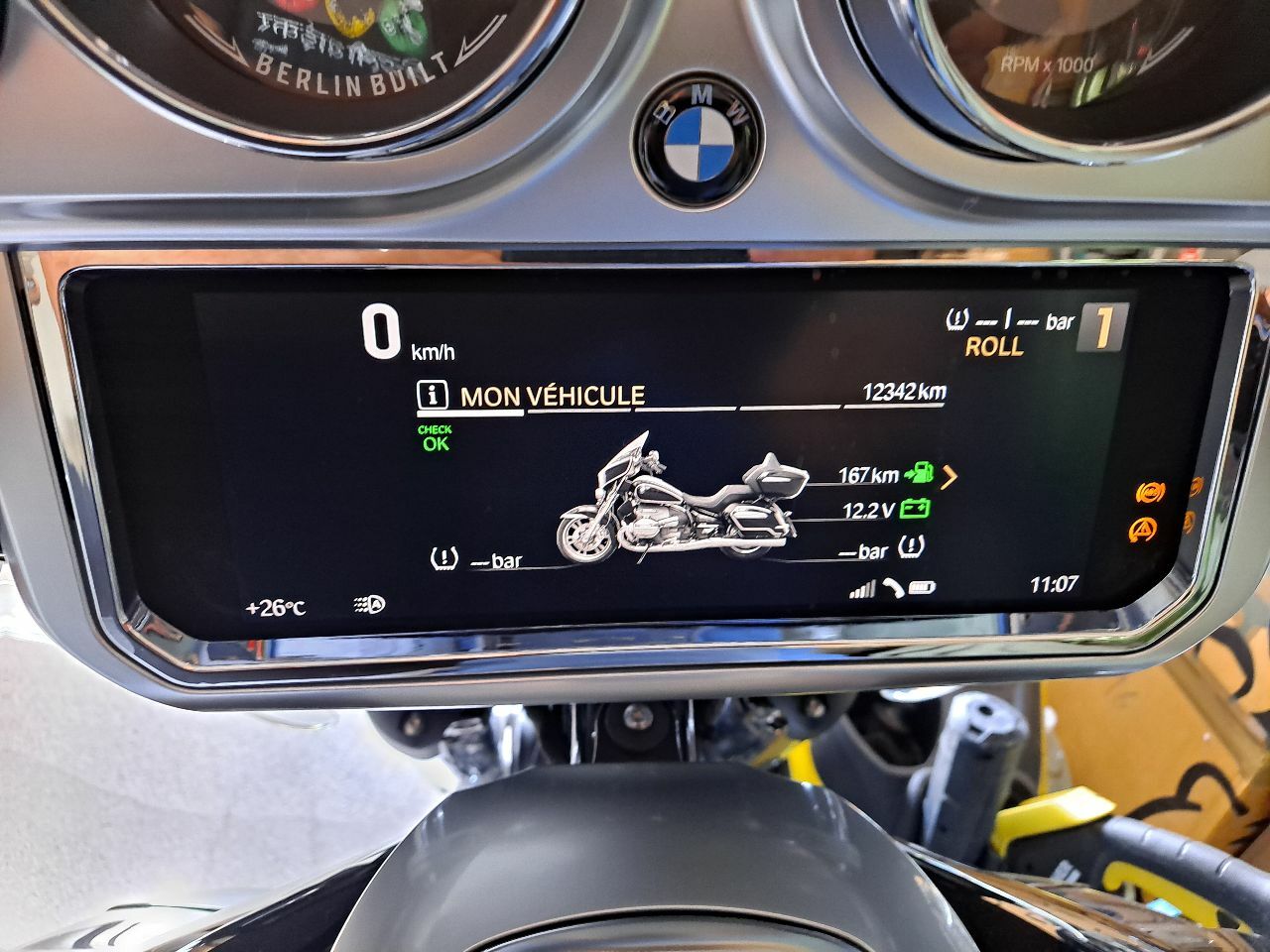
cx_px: 635
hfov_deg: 71.6
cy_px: 476
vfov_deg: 56.8
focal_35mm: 24
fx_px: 881
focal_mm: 5.23
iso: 500
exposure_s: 1/25
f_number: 1.8
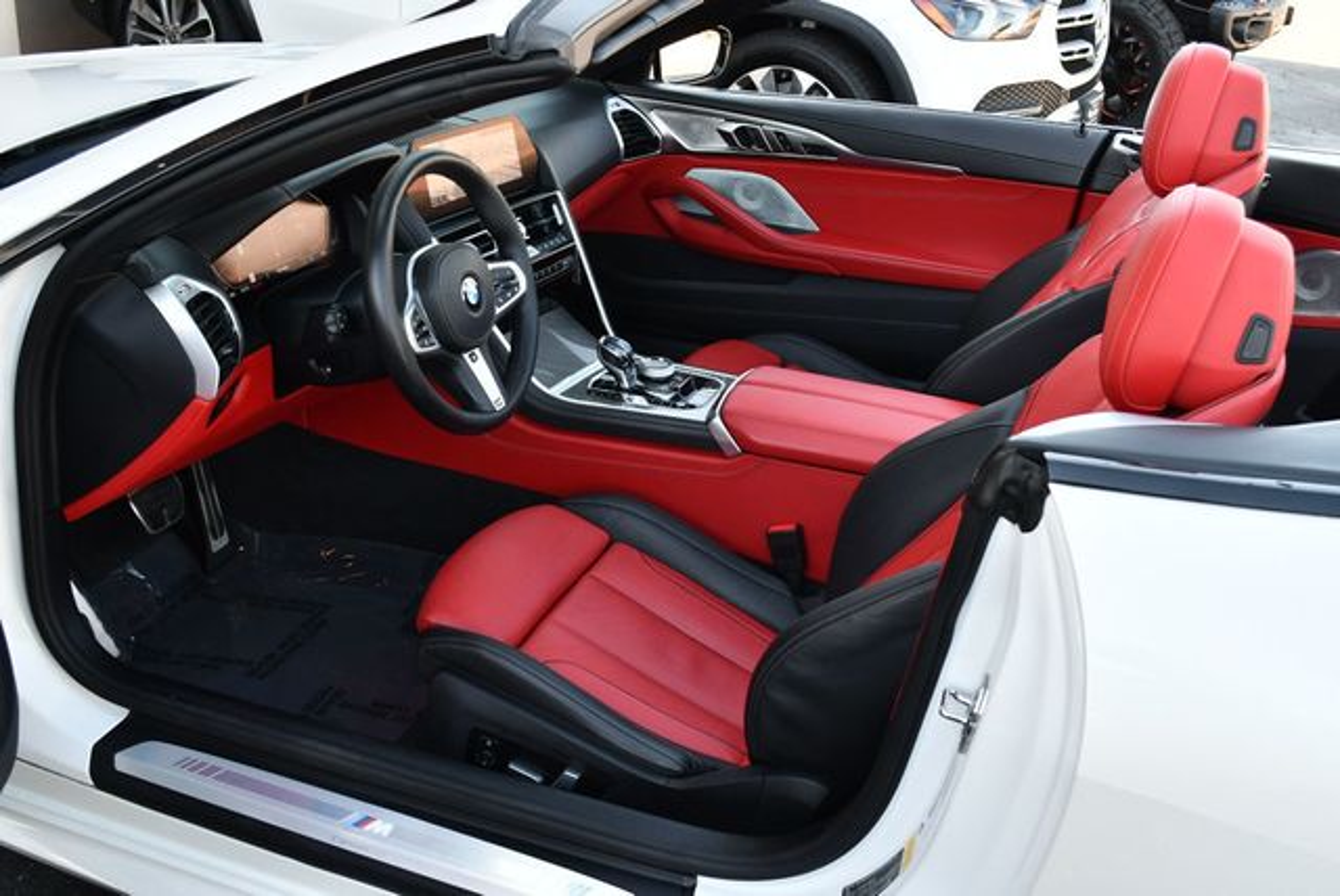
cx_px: 670
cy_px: 448
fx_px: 1341
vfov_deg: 36.9
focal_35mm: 36
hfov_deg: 53.1
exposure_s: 1/250
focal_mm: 18
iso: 400
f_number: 4.5
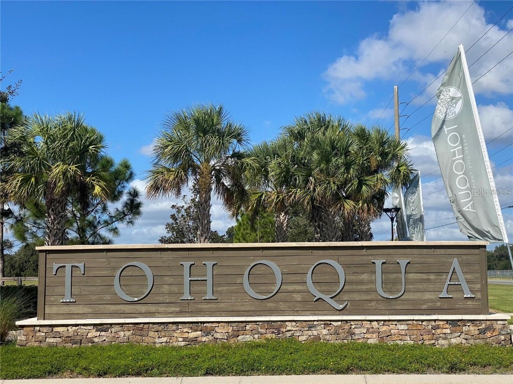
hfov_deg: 36.8
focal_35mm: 52
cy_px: 192
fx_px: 771
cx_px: 256
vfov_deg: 28.0
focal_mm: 6
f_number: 2
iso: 20
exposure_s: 1/2083
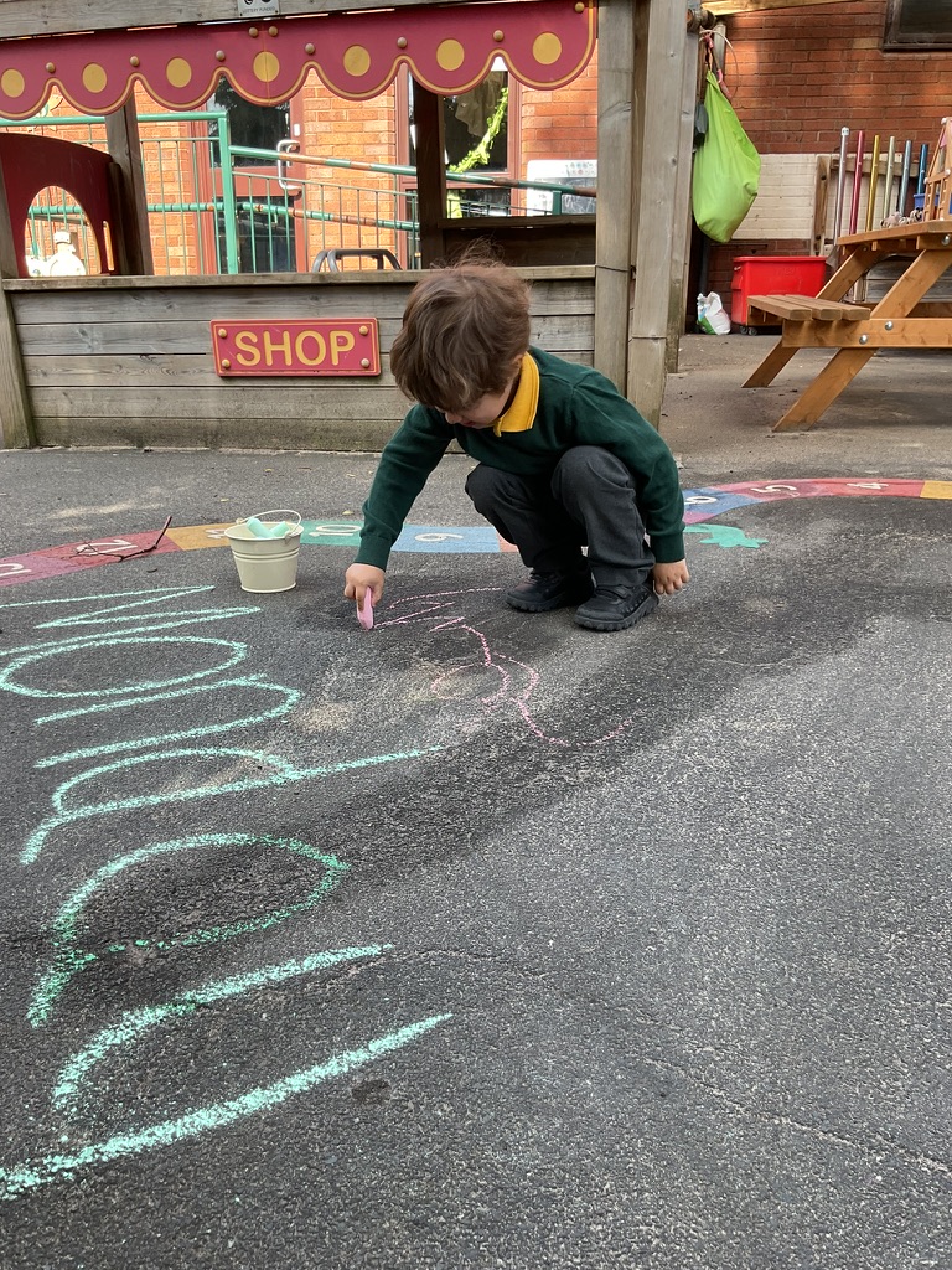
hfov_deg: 48.2
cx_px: 476
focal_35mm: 29
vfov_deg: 61.7
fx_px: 1063
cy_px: 635
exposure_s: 1/137
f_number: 1.8
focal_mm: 3
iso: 16
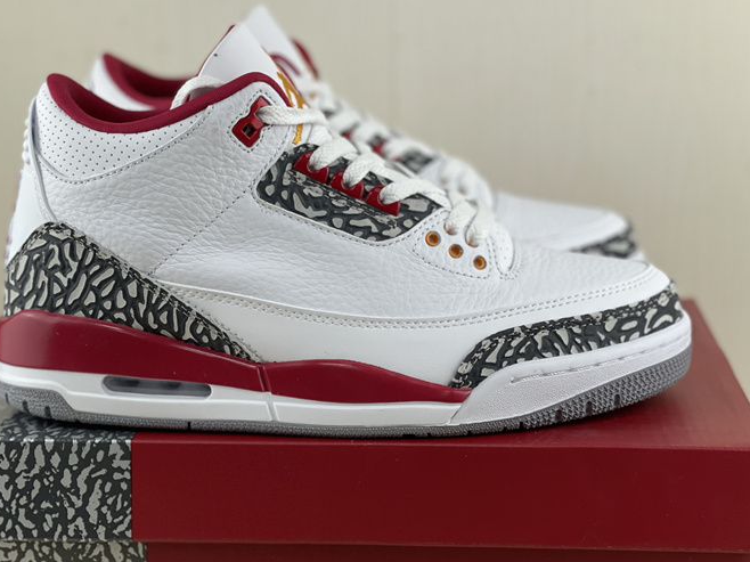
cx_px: 334
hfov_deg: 27.0
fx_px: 1559
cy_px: 259
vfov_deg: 20.4
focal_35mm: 72
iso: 100
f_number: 2.2
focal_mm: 7.5
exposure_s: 1/100
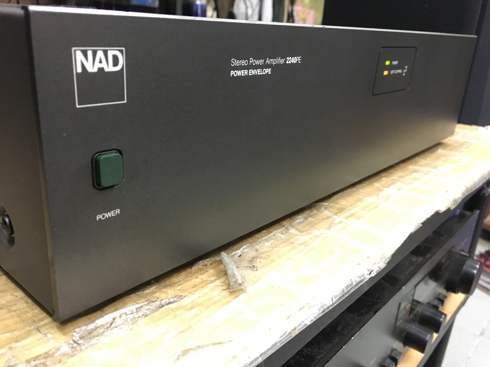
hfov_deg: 61.7
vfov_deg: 48.2
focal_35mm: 29
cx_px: 245
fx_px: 411
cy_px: 184
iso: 250
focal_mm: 4.15
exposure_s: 1/17
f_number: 2.2
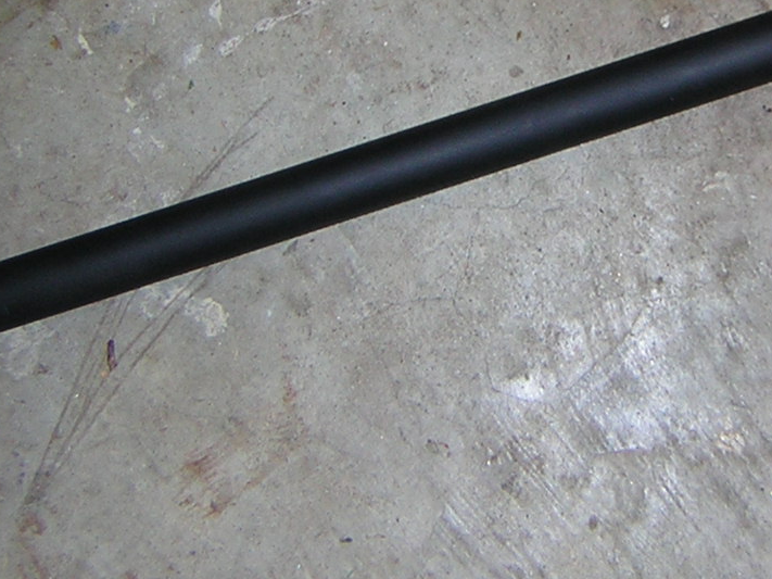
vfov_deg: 18.1
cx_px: 700
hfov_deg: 23.5
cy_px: 162
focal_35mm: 81
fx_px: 1806
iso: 50
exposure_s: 1/60.1
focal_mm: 4.7
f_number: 2.6
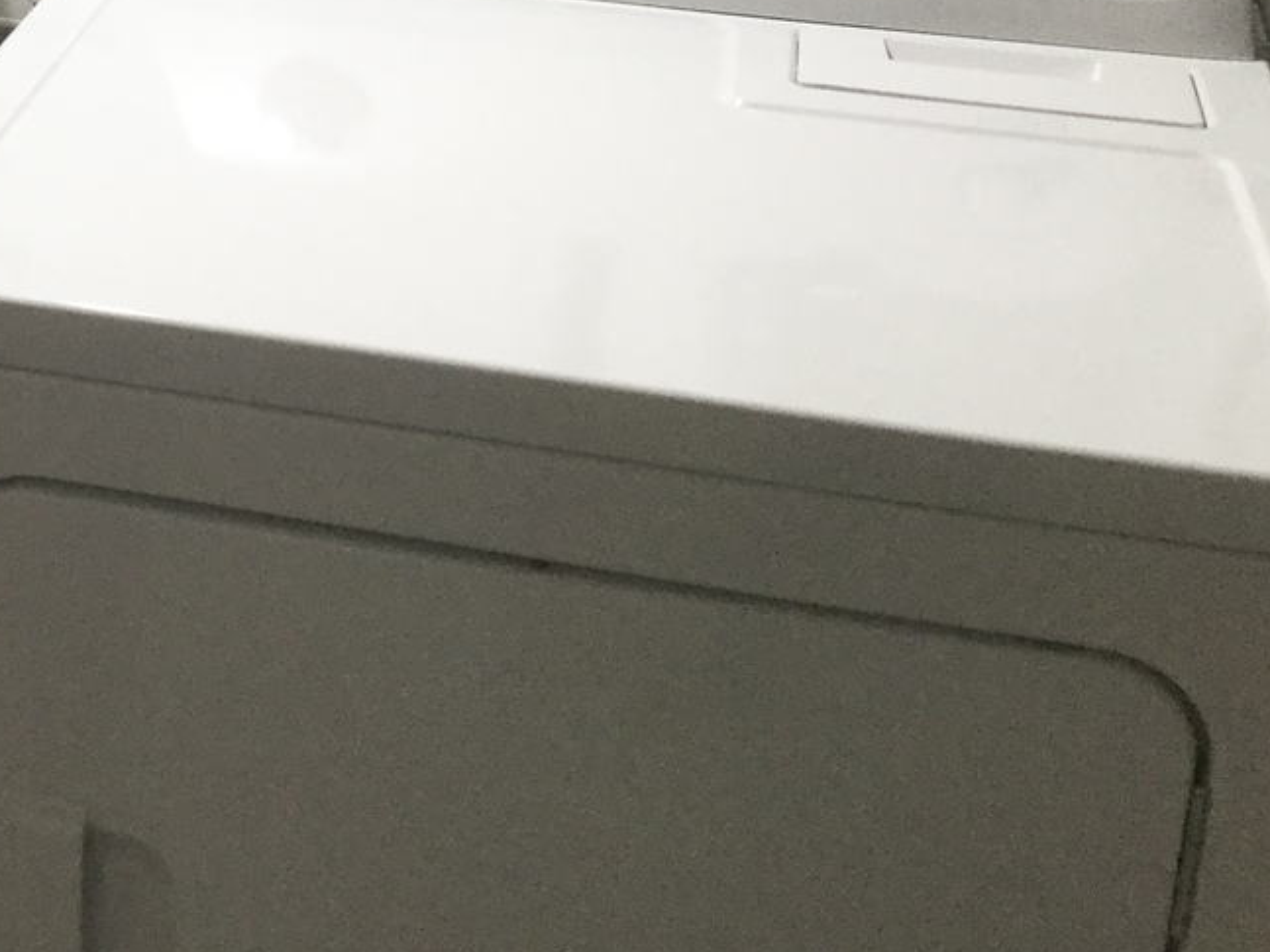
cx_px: 67
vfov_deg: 20.3
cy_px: -100
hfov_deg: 26.9
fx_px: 2531
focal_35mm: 69
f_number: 2.4
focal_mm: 3.3
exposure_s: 1/30
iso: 80
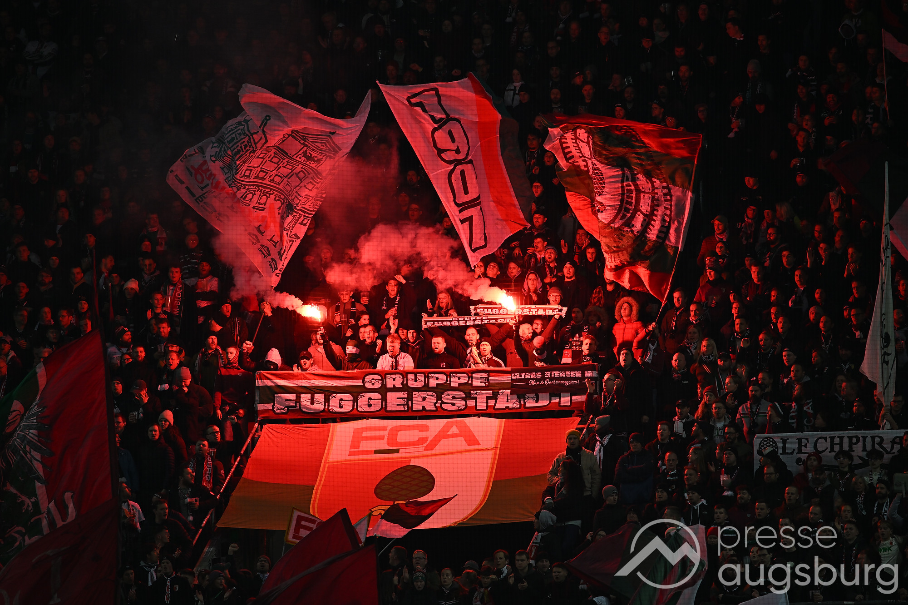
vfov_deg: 3.4
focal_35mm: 400
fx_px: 10085
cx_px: 454
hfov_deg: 5.2
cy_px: 302
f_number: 4.5
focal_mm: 400
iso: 1250
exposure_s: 1/640
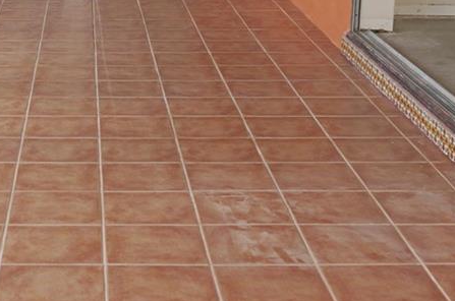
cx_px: 68
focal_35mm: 86
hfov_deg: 23.2
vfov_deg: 15.6
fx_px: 1085
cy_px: 34
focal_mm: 16
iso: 125
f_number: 4
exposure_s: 1/160
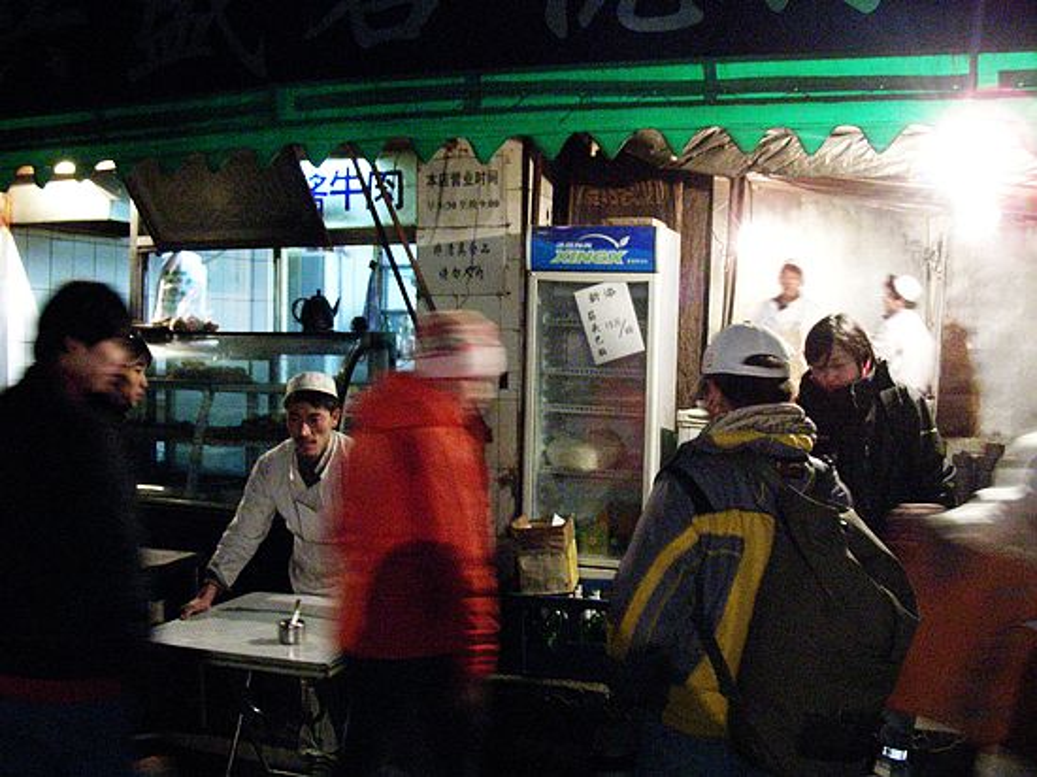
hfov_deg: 49.0
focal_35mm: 38
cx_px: 518
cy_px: 388
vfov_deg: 37.7
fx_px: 1138
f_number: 3.5
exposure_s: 1/7.8
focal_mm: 6.3
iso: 800
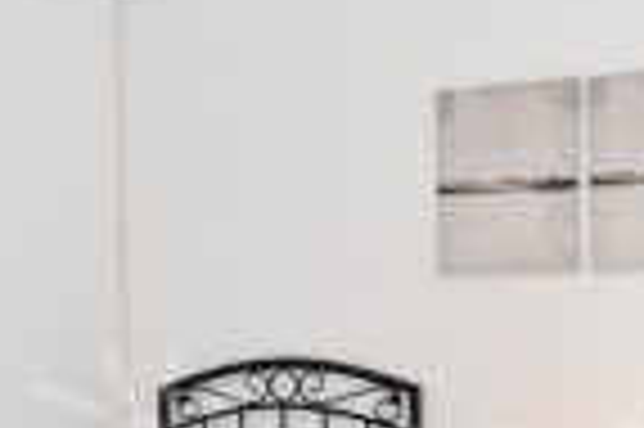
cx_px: 311
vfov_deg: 16.4
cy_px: 448
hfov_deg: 25.1
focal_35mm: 81
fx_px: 1444
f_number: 5
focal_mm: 15
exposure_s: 1/100
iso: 400
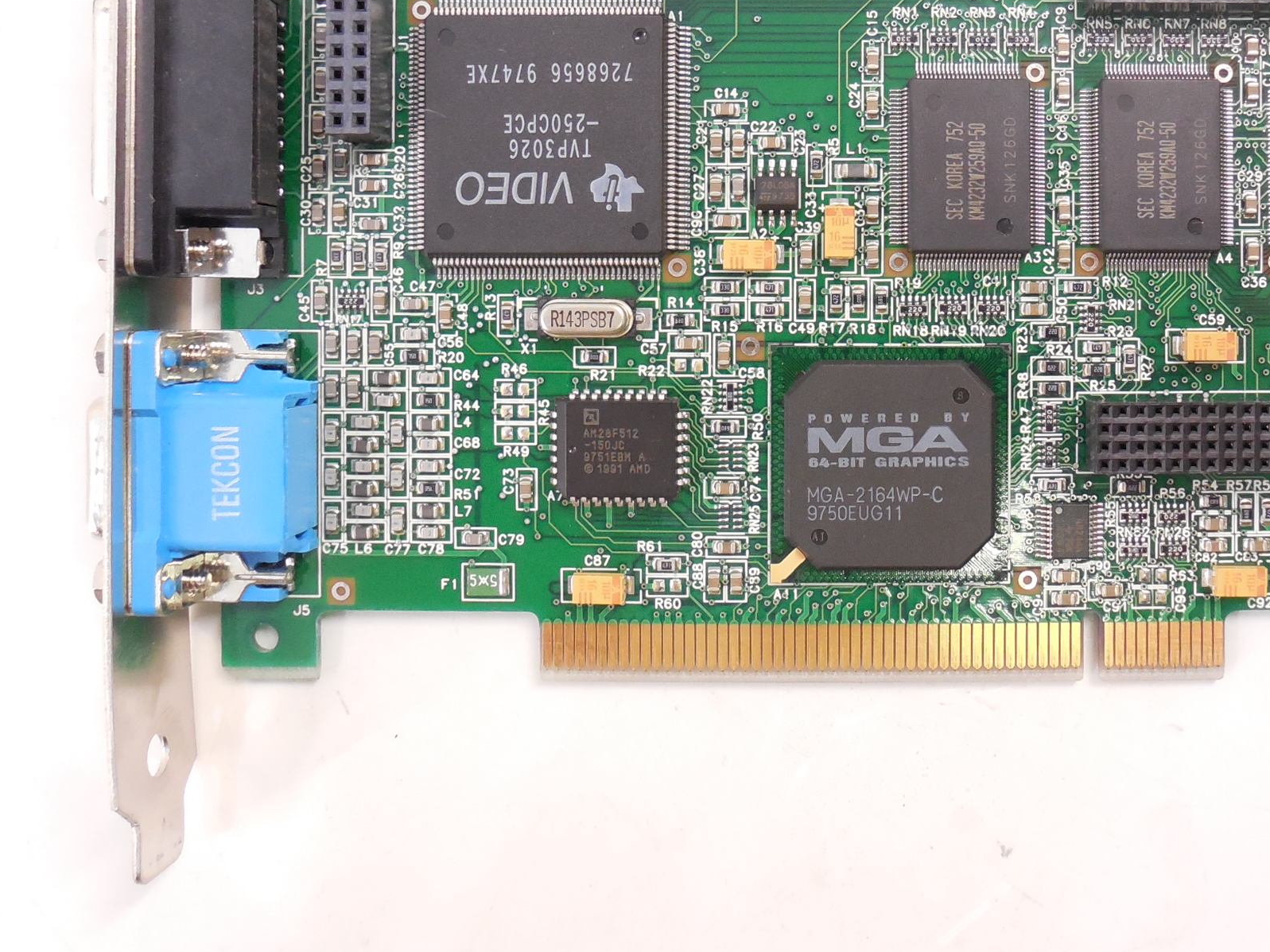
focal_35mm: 37
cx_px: 822
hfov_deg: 49.5
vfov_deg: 38.2
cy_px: 309
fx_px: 1357
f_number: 3.5
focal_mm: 4.6
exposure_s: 1/30
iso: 360
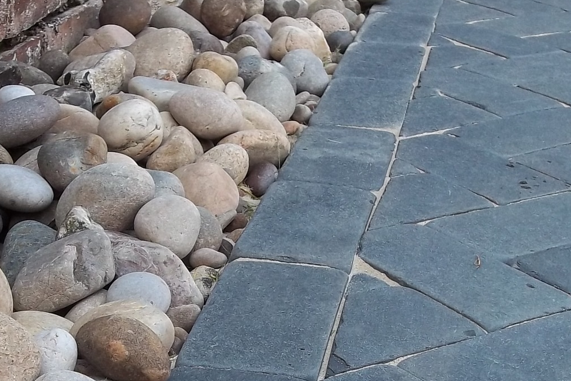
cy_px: 351
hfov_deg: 24.7
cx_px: 219
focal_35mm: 82
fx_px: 1300
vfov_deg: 16.4
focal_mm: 5.7
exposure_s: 1/250
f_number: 2.9
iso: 80
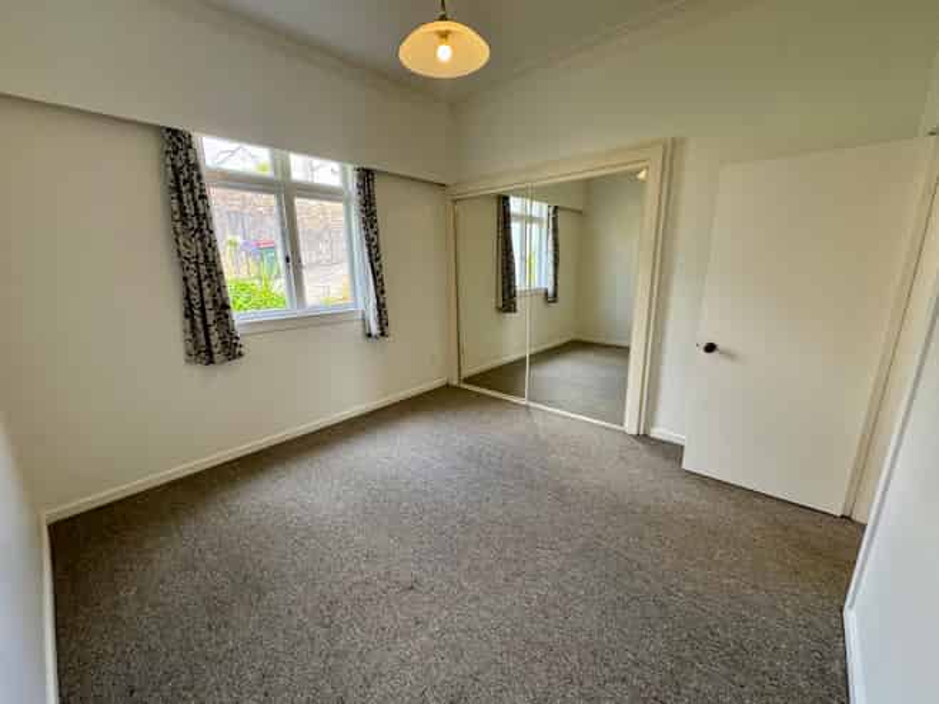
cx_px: 470
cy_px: 352
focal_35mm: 14
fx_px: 380
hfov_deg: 102.1
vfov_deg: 85.6
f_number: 2.2
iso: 80
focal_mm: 2.22
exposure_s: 1/99
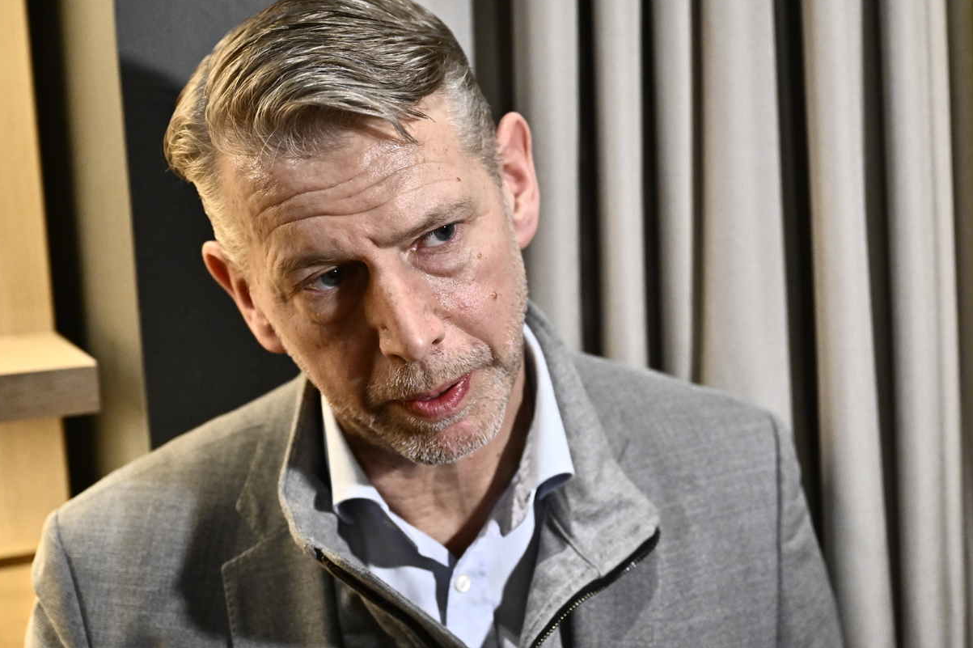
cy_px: 322
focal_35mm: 52
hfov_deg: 38.2
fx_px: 1405
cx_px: 476
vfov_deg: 26.0
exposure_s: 1/500
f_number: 2.8
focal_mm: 46
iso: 3200
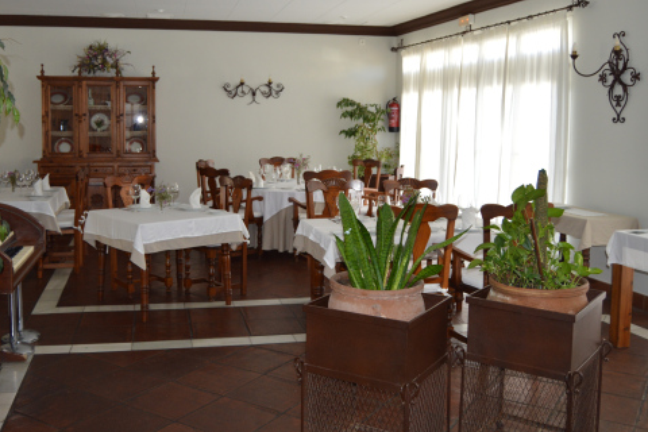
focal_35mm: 36
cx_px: 293
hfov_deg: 53.0
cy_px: 178
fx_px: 648
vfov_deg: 36.8
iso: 400
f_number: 4
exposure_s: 1/80
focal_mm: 18
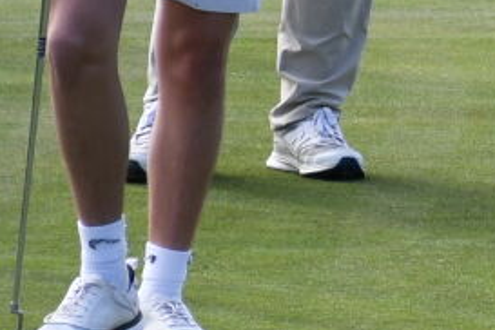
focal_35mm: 821
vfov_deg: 1.7
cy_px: 59
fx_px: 11288
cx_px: 1509
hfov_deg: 2.5
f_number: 6.3
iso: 320
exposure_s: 1/640
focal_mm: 85
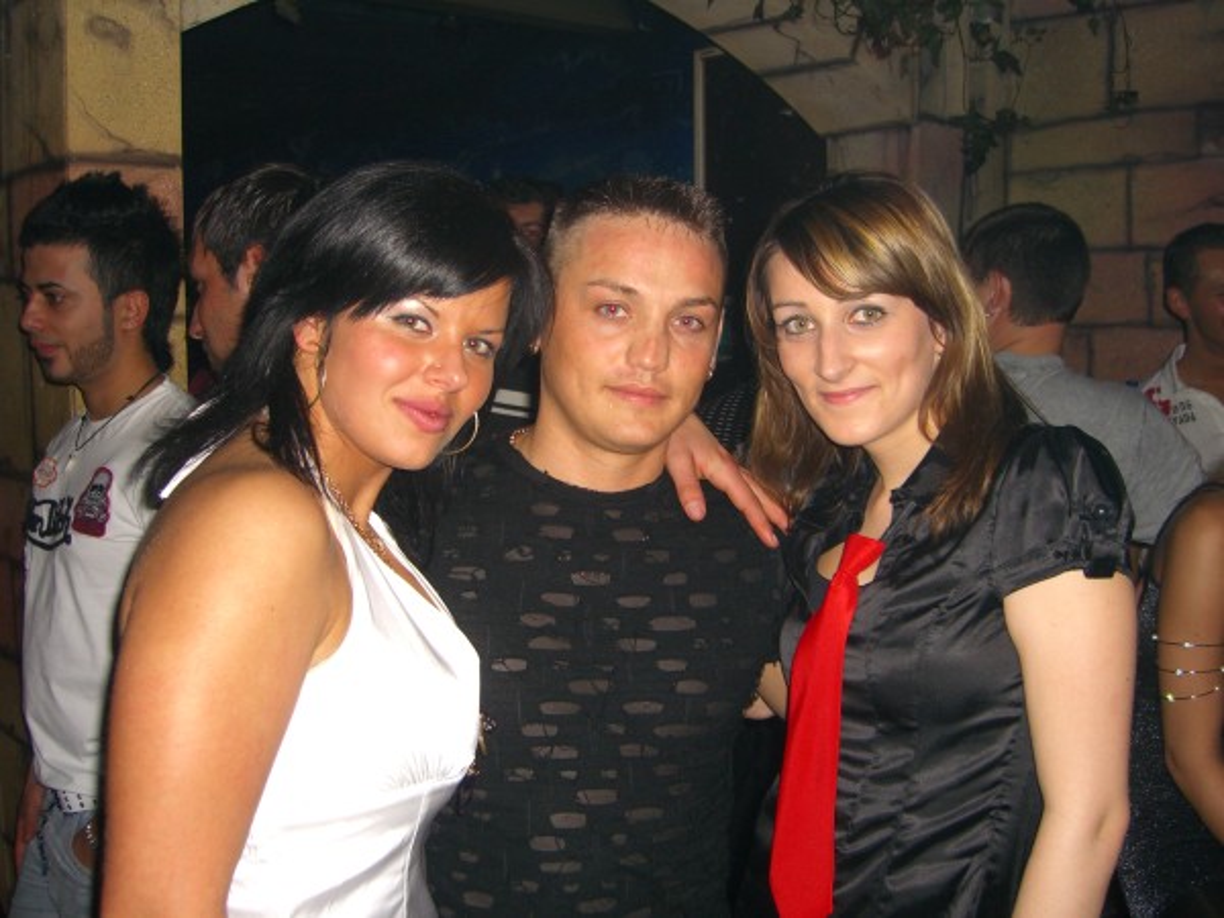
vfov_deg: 37.7
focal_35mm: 38
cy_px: 459
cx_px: 612
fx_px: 1344
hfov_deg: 49.0
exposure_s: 1/60
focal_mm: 7.9
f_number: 2.8
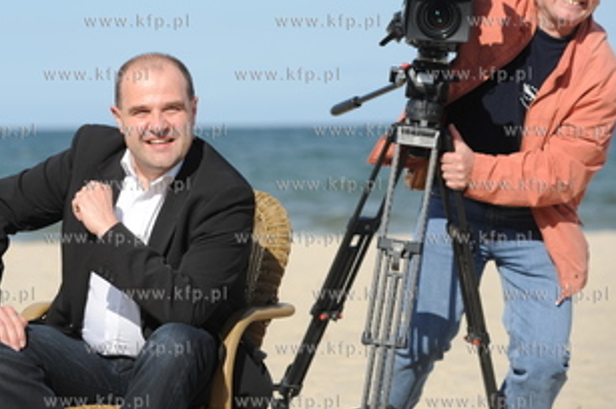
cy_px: 156
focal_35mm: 202
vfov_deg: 6.8
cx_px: 245
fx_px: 3453
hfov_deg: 10.2
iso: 200
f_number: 5.6
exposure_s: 1/1000
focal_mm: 155
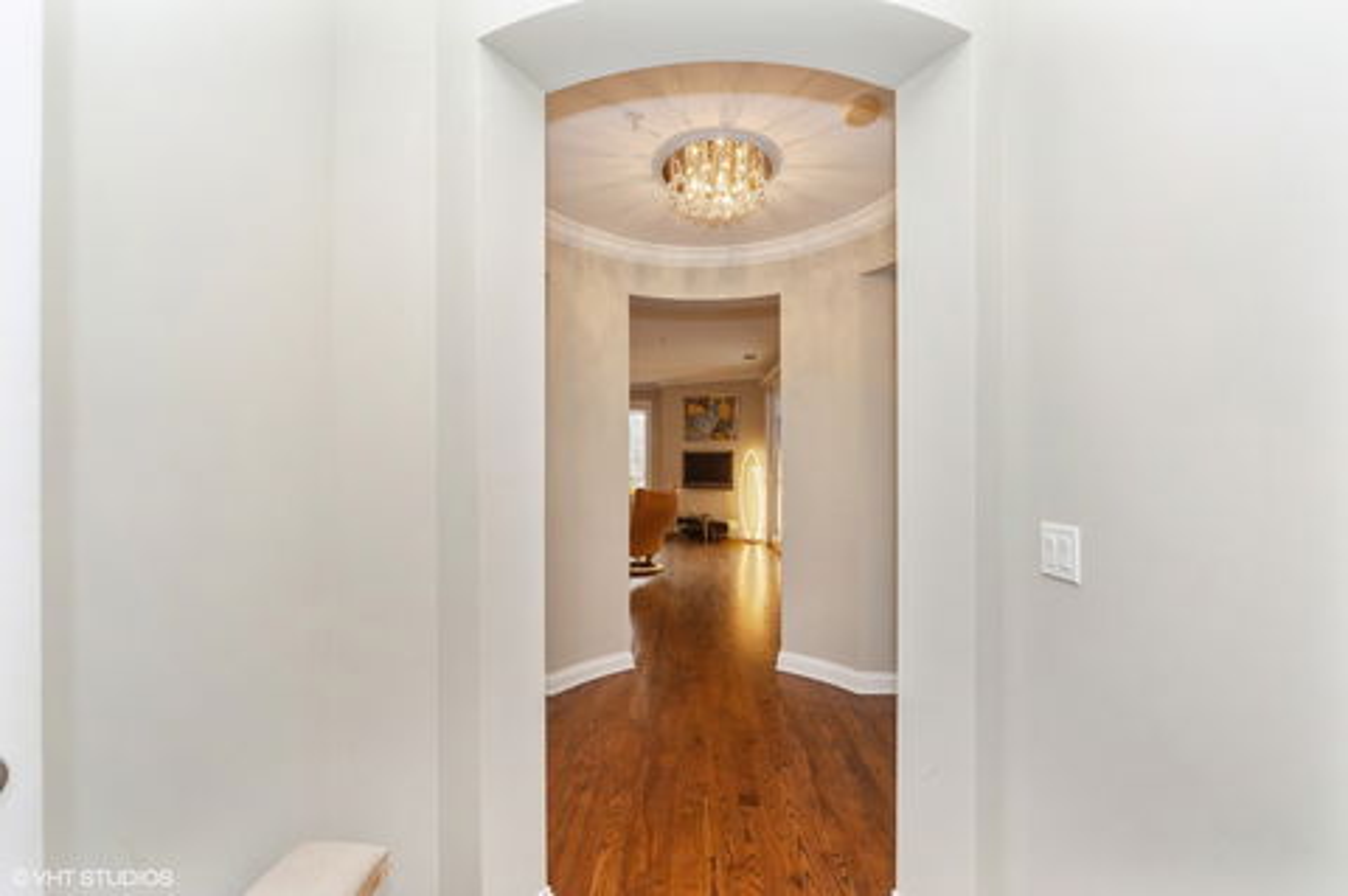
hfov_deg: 100.4
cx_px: 674
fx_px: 561
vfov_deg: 77.2
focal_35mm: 15
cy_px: 448
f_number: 8
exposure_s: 1/30
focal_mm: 15
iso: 200
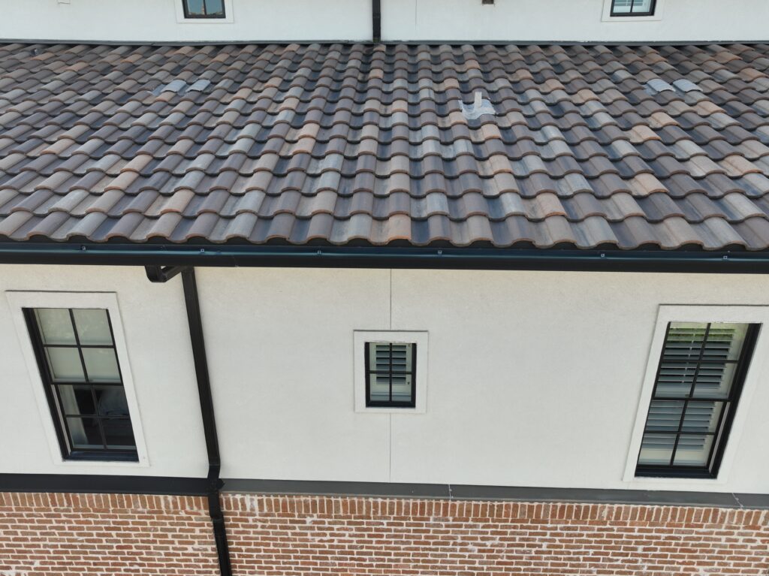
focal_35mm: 24
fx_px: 533
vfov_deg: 56.8
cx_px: 384
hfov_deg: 71.6
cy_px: 288
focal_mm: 12.29
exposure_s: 1/500
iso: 100
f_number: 2.8
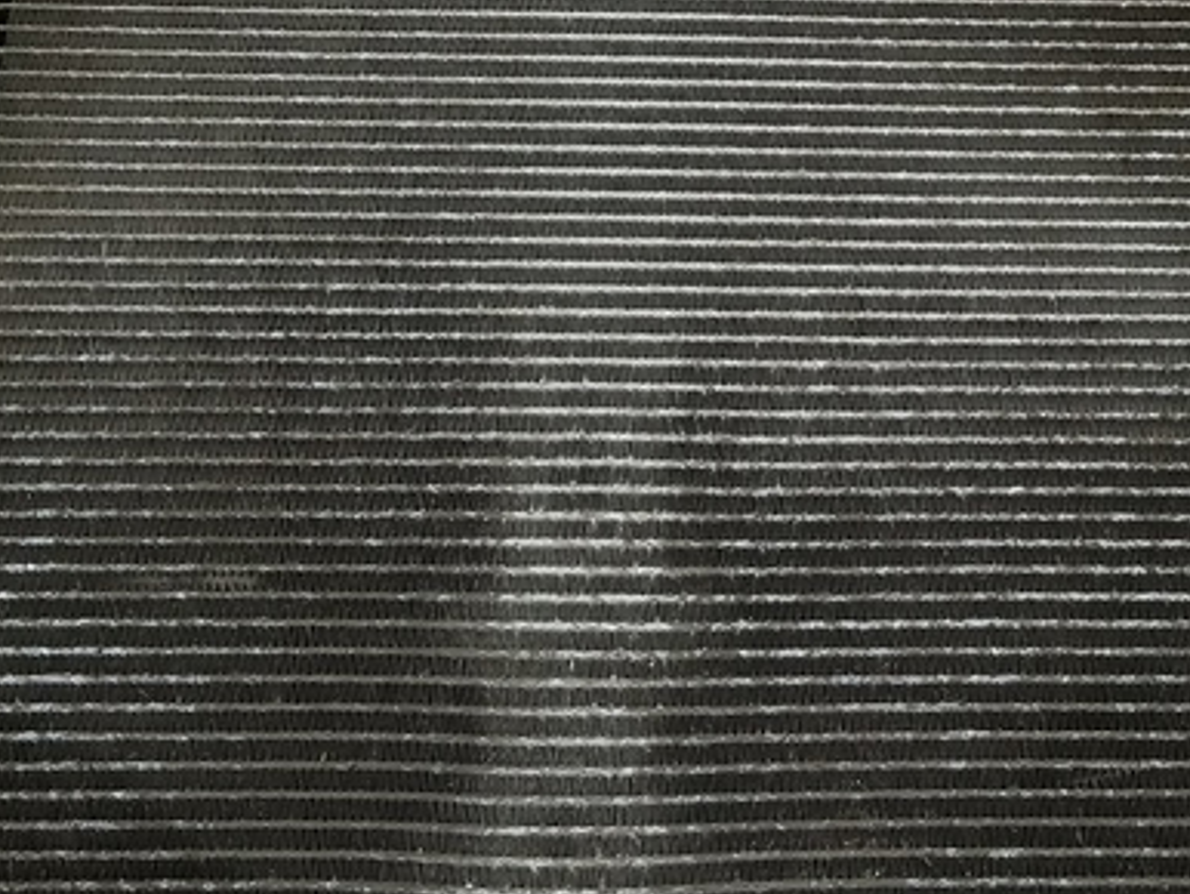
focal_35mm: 61
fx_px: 2098
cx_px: 906
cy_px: 244
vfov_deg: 23.8
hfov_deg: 31.1
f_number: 1.6
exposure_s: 1/50
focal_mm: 4.11
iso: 150
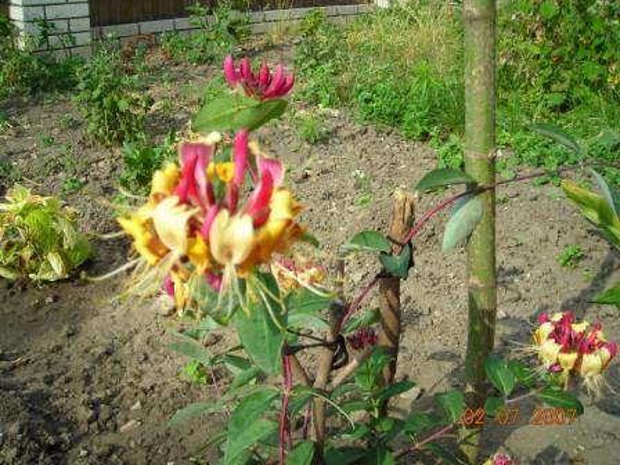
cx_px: 310
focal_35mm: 38
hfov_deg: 49.0
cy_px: 232
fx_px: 681
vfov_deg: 37.7
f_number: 3.2
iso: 50
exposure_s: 1/472
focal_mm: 6.3
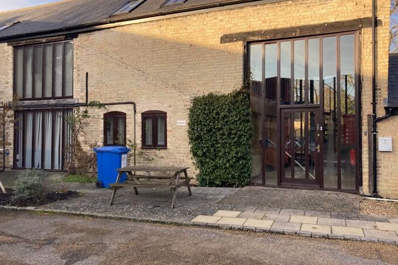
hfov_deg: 60.3
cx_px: 205
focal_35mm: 31
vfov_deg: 42.3
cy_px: 126
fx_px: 343
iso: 20
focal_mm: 3.99
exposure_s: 1/333
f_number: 1.8
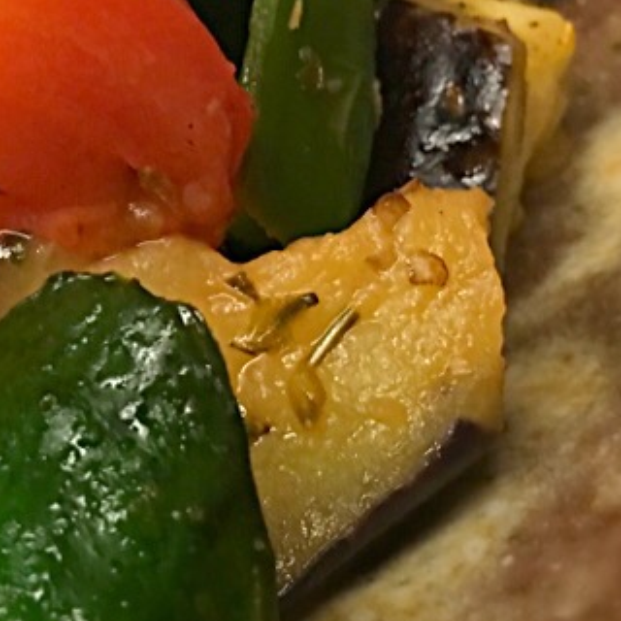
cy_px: 231
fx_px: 1563
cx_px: 140
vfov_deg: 22.4
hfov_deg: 22.2
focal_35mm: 77
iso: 50
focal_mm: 4.15
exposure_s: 1/4
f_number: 2.2
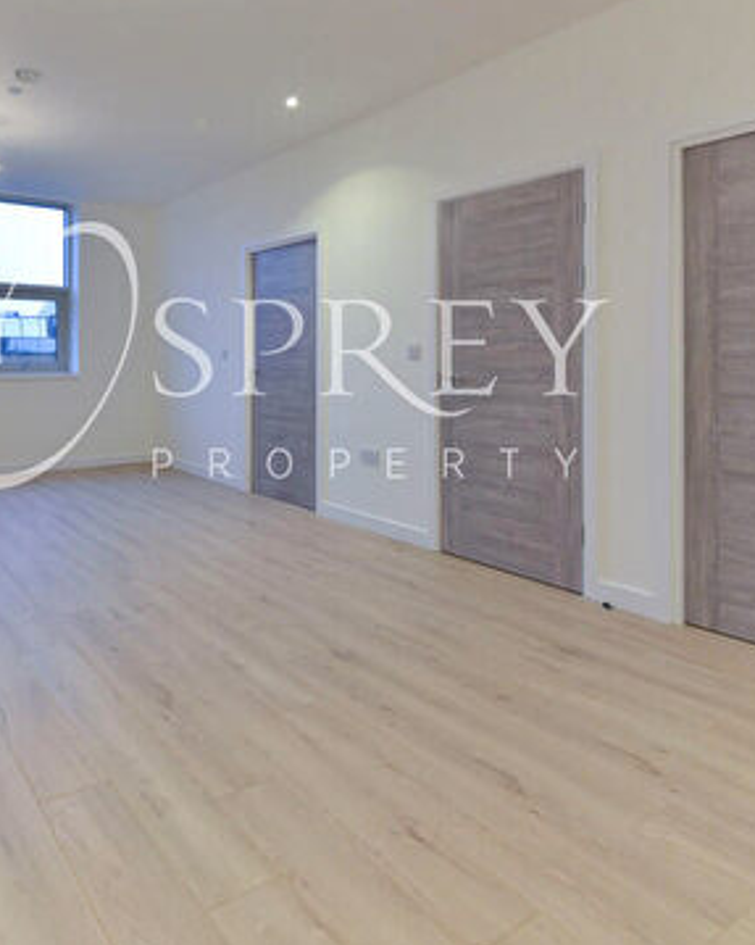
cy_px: 355
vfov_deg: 73.8
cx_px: 176
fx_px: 615
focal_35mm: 22
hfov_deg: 59.3
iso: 400
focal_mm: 12
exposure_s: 1/10
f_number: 8
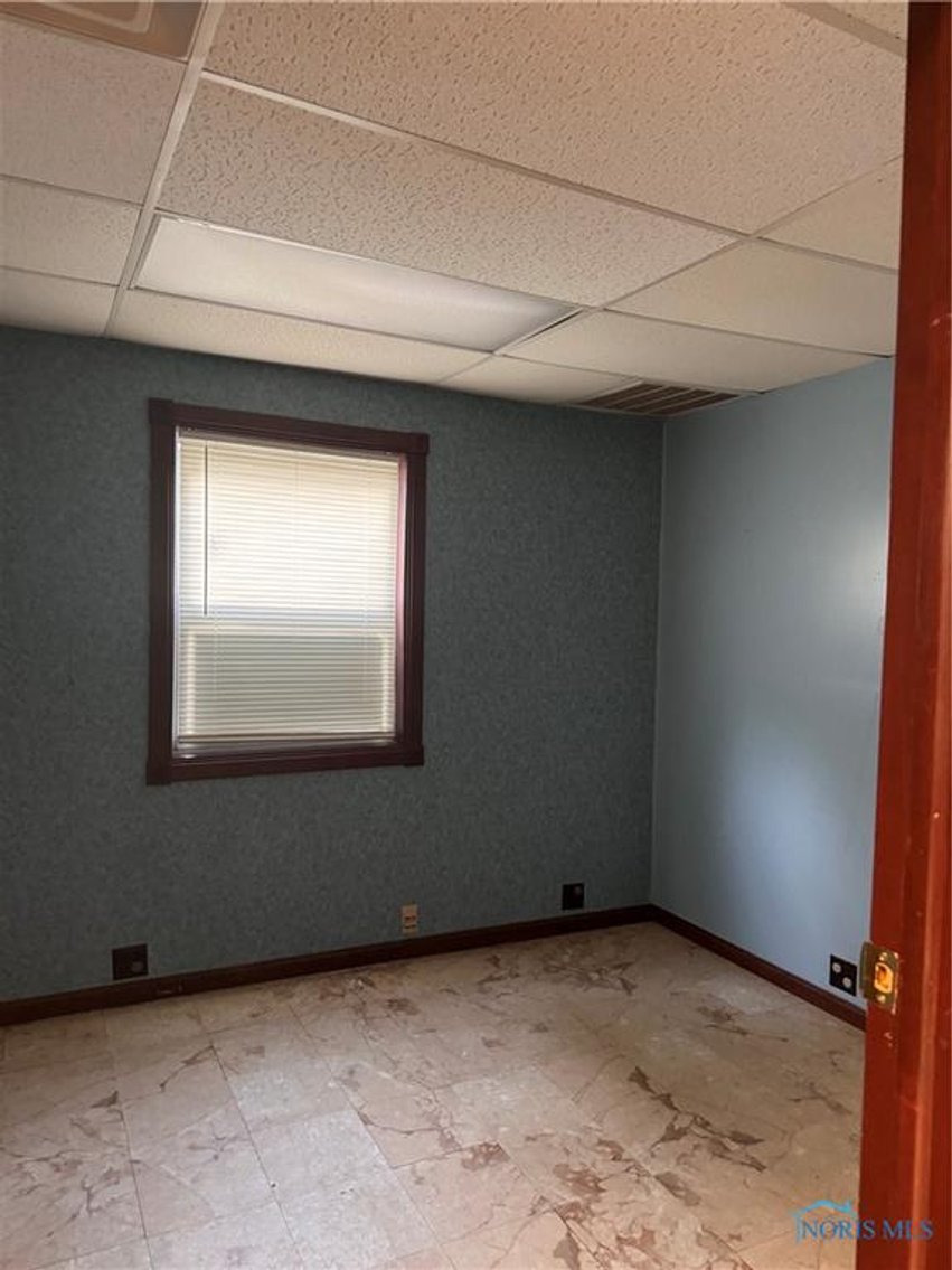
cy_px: 635
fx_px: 880
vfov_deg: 71.6
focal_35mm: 24
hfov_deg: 56.8
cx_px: 476
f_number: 1.78
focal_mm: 6.76
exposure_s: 1/60
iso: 640
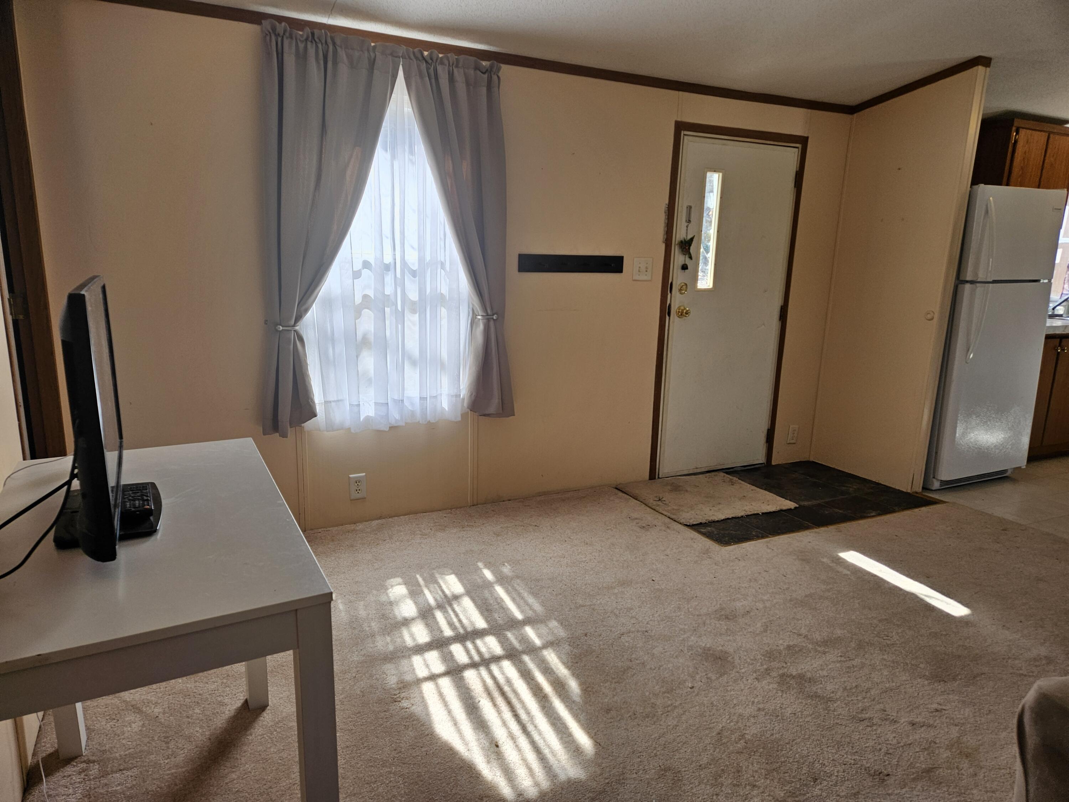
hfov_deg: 73.9
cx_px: 534
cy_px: 401
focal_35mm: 23
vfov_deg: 58.9
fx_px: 710
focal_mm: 5.4
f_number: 1.8
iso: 40
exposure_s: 1/120
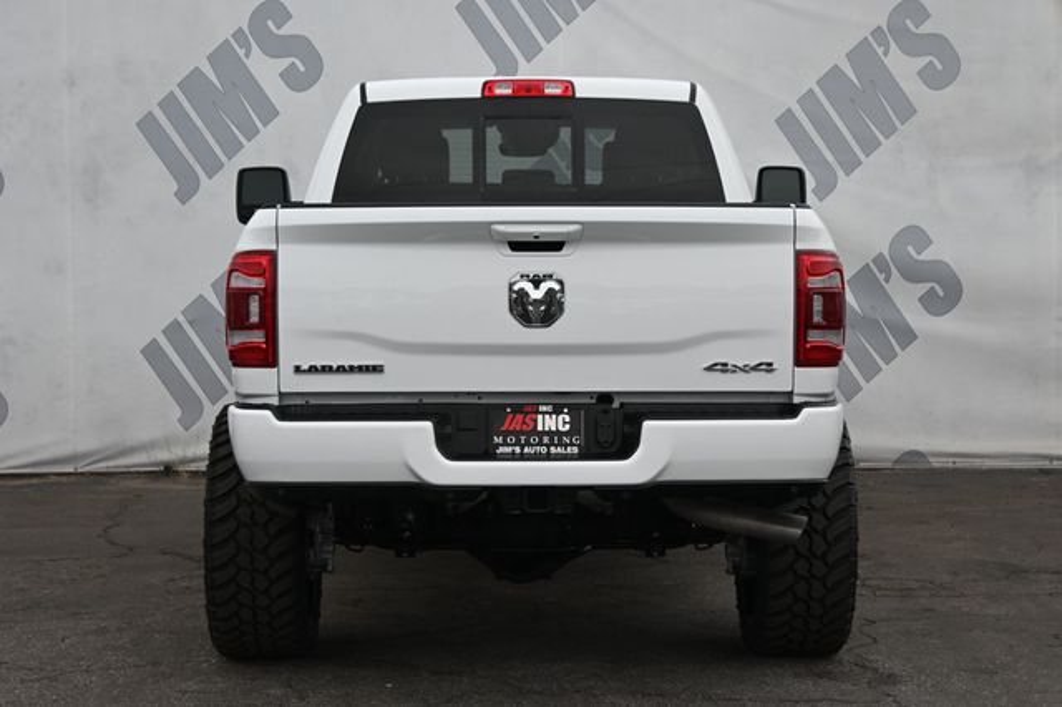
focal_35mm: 75
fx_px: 2211
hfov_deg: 27.0
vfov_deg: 18.2
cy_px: 354
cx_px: 531
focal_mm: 50
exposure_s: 1/250
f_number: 6.3
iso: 200
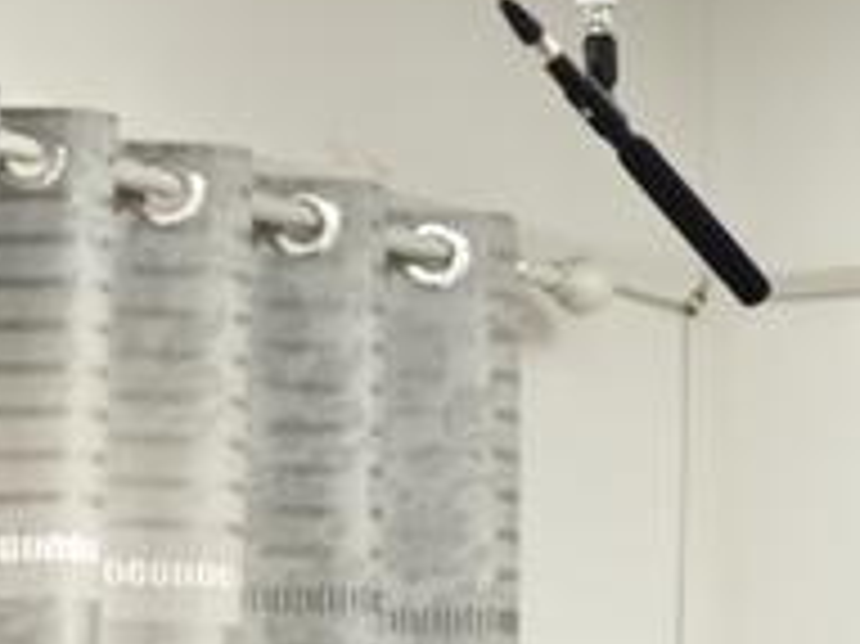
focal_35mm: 340
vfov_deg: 4.3
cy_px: 1252
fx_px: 8442
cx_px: 1963
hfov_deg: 5.6
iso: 500
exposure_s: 1/100
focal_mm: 9
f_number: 2
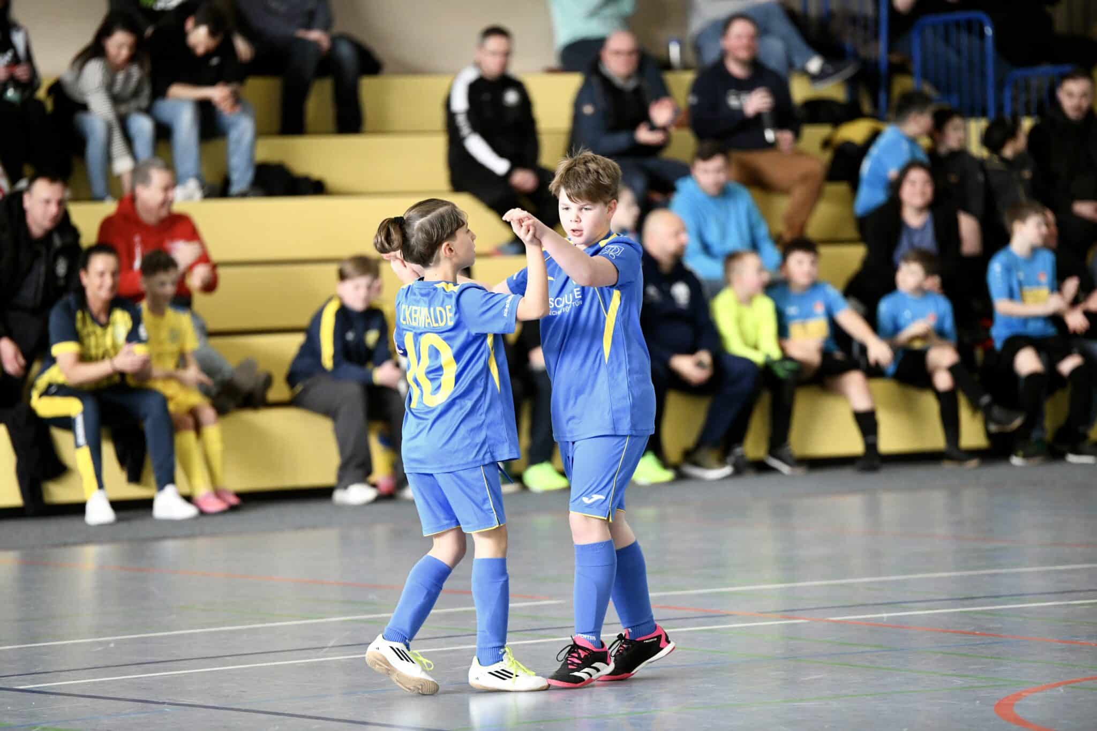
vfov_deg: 6.9
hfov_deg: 10.3
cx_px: 548
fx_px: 6094
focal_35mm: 200
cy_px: 366
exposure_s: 1/1250
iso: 5000
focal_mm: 200
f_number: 2.8
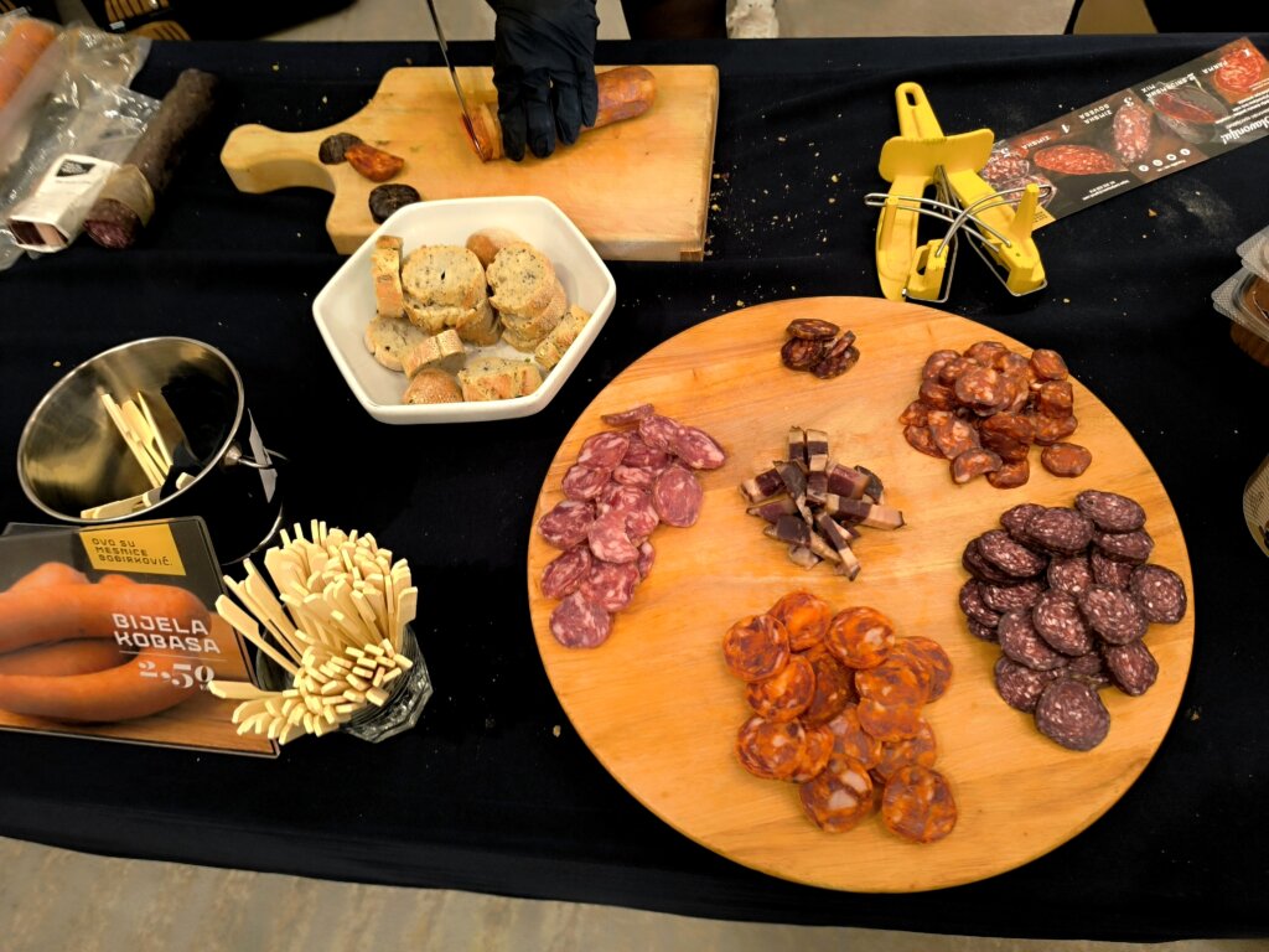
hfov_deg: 73.9
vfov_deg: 58.9
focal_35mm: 23
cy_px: 476
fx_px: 843
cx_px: 634
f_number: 1.65
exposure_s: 1/25
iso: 1000
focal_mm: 6.14
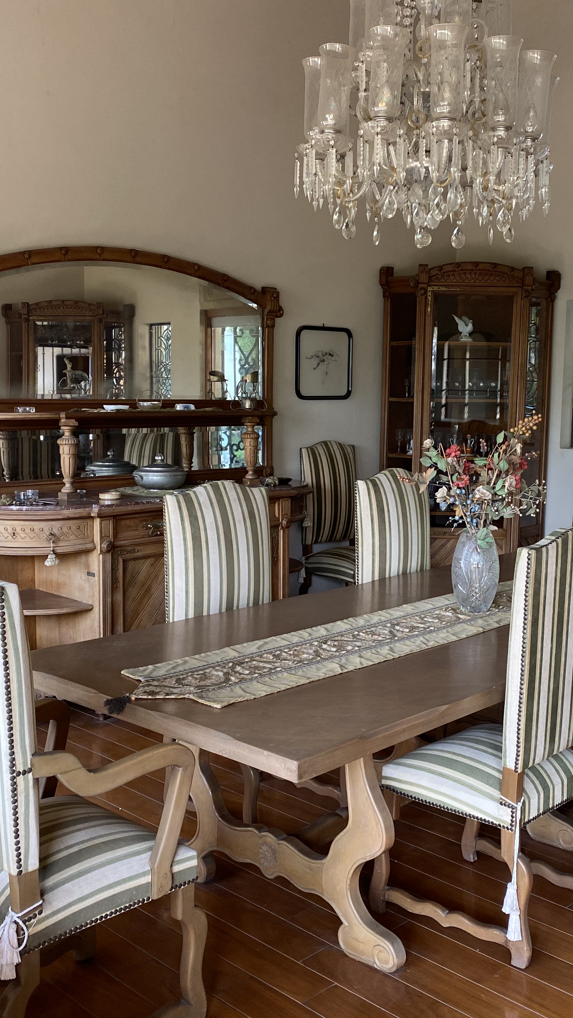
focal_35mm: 38
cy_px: 511
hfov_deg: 31.0
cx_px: 371
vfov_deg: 52.8
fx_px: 1026
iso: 125
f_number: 1.8
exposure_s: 1/106
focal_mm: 4.25
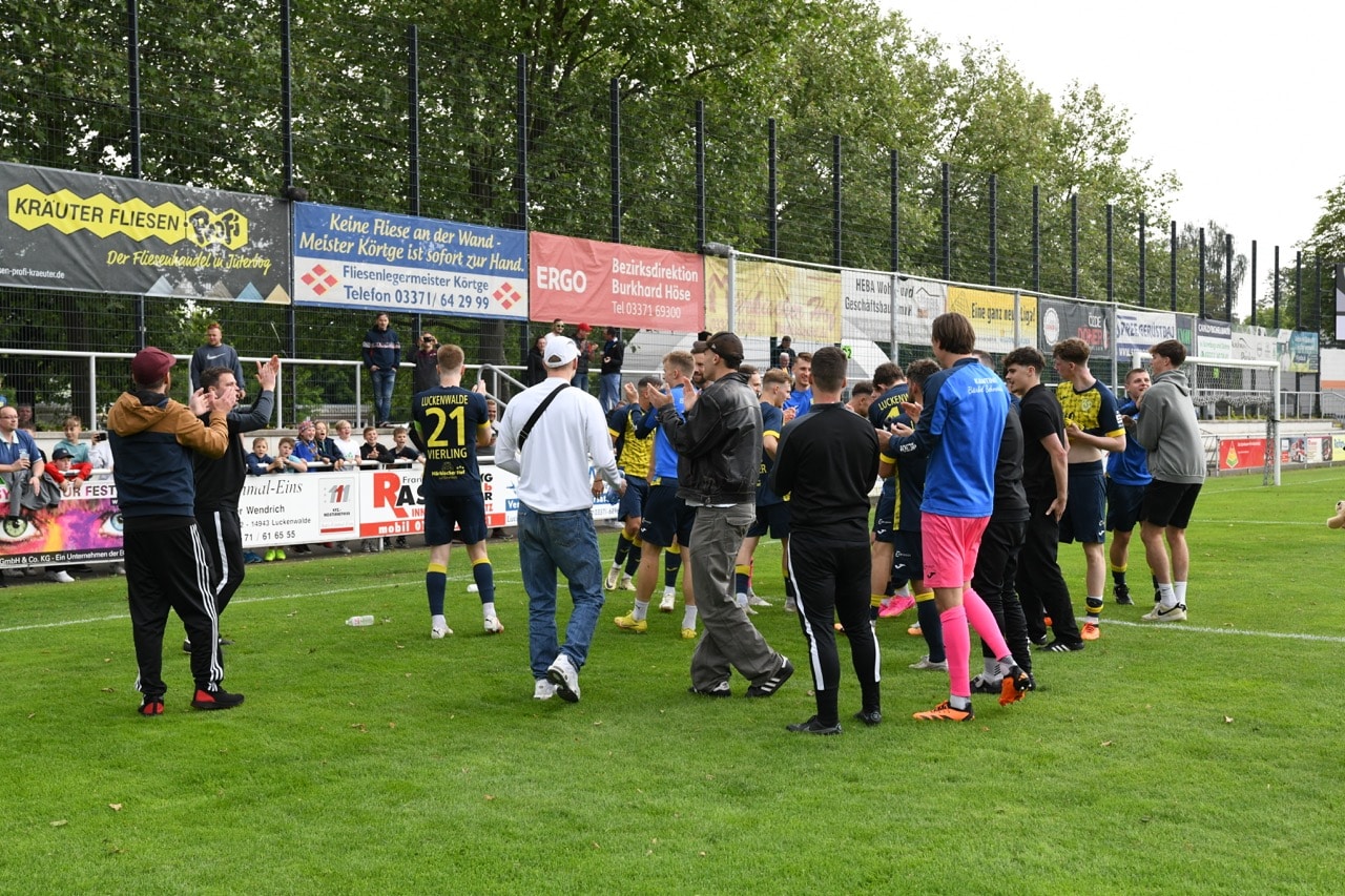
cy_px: 448
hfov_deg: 42.7
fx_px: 1718
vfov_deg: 29.2
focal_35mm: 46
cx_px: 672
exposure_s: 1/1600
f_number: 7.1
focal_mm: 46
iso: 2000
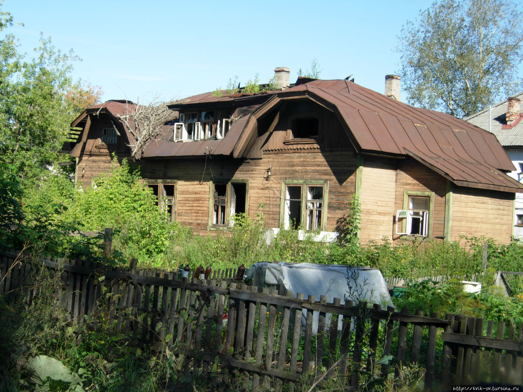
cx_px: 262
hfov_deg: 31.2
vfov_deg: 23.7
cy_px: 196
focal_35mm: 62
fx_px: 937
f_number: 6.1
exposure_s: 1/304
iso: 50
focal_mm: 12.9
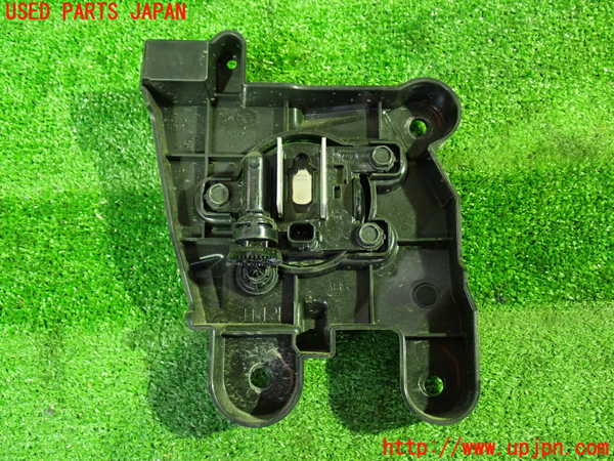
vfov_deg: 35.1
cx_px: 307
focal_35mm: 41
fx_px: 727
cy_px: 230
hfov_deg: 45.8
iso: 800
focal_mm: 7.31
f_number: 2.8
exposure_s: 1/13
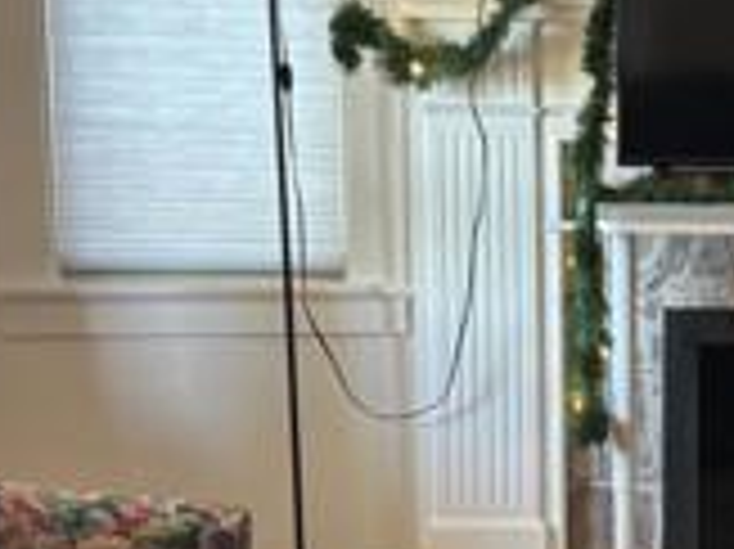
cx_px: 797
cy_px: 396
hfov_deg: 18.6
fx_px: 2161
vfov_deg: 14.4
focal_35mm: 102
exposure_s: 1/60
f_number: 1.6
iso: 160
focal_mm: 5.96
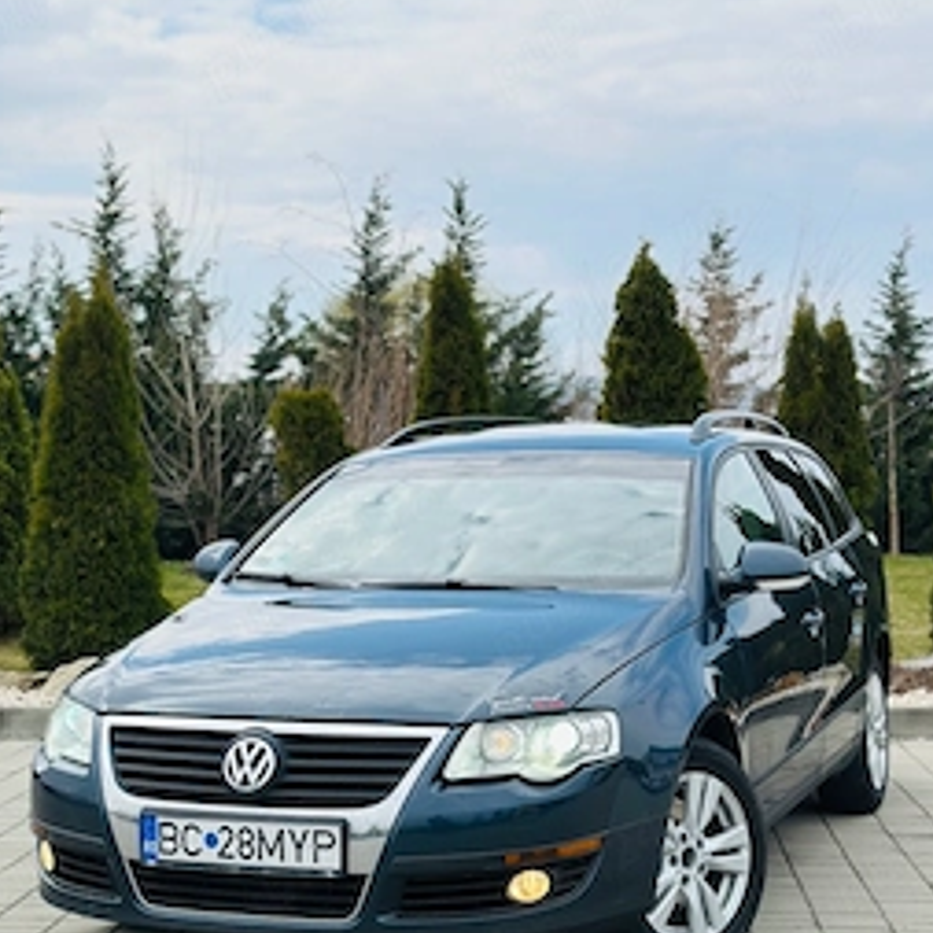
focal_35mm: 67
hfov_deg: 25.7
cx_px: 395
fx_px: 2043
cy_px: 620
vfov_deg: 25.6
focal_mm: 6.86
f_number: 1.78
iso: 100
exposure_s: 1/3155
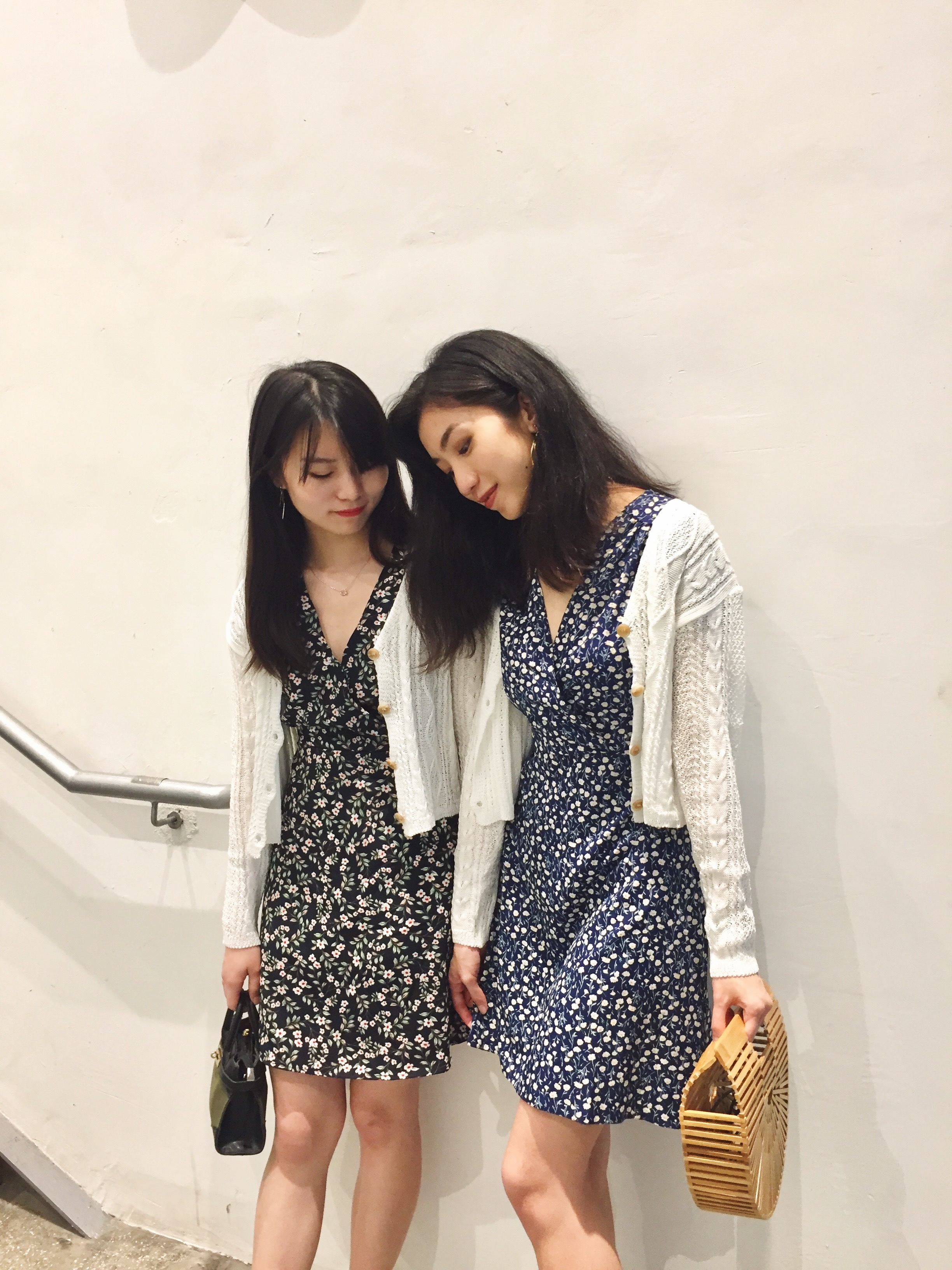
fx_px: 1063
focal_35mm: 29
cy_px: 635
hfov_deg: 48.2
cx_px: 476
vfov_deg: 61.7
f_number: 2.2
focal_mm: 4.15
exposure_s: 1/33
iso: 160
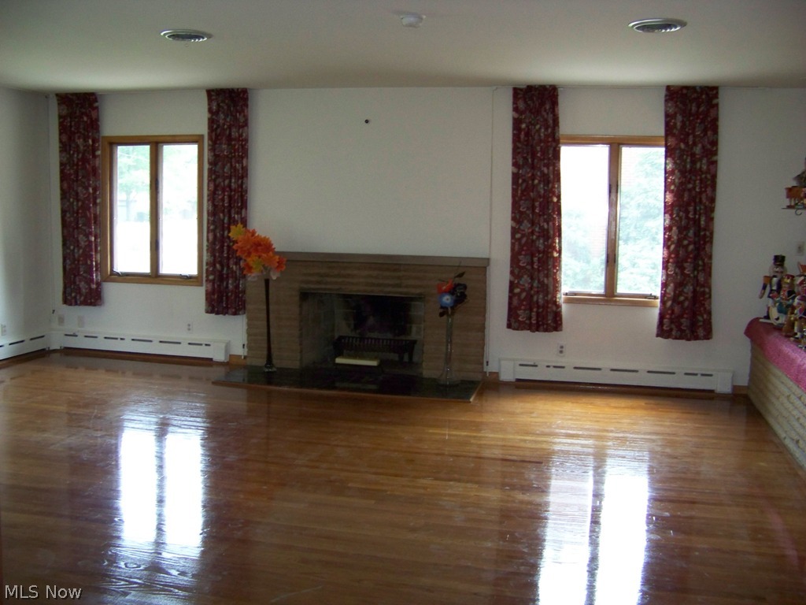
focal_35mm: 36
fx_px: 838
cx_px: 403
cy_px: 302
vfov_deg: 39.7
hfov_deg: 51.4
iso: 200
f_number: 2.8
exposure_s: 1/30
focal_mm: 5.85
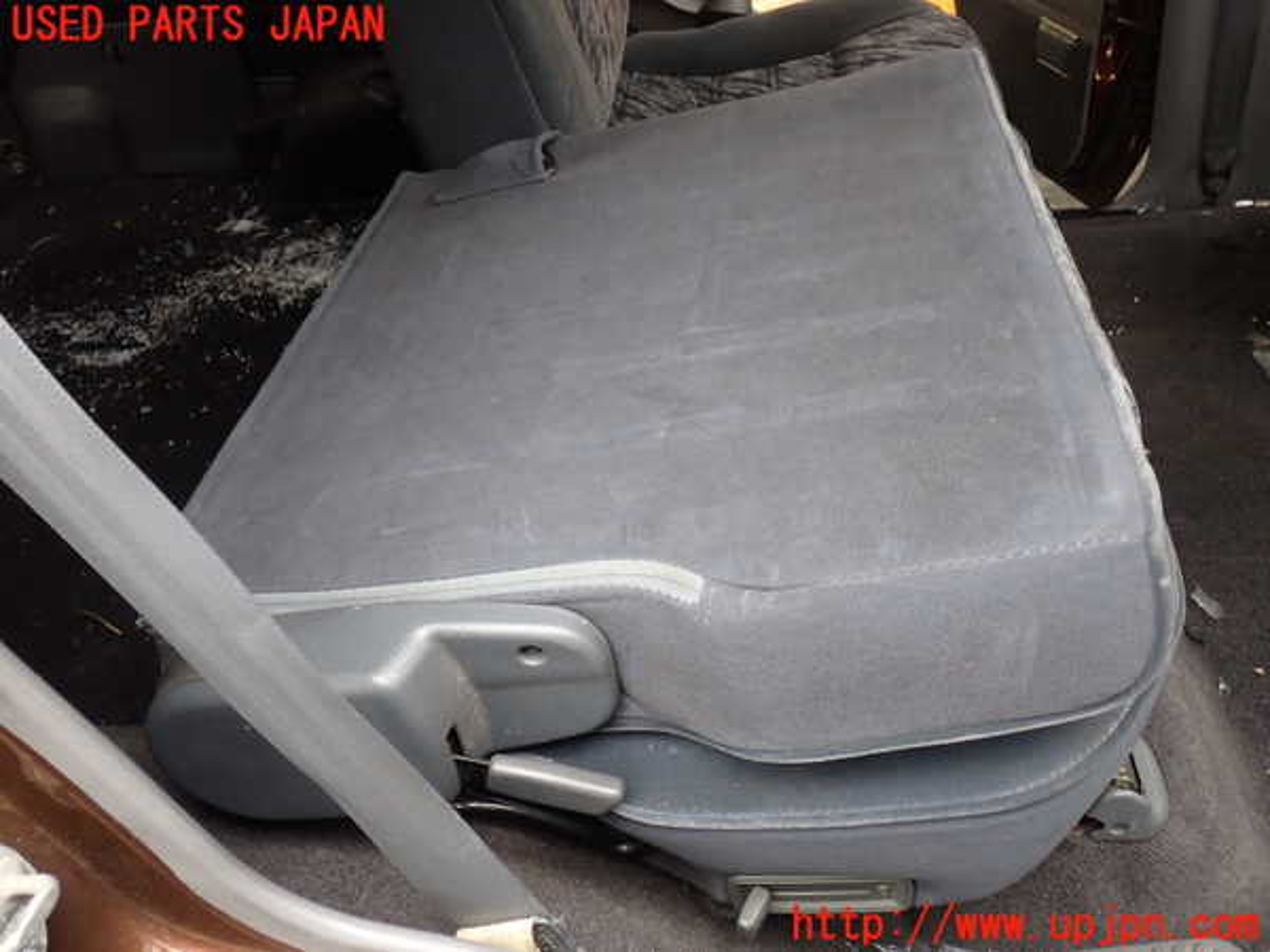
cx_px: 635
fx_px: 1101
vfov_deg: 46.8
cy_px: 476
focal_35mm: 30
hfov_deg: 60.0
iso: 200
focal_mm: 5.4
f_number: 2.3
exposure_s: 1/50
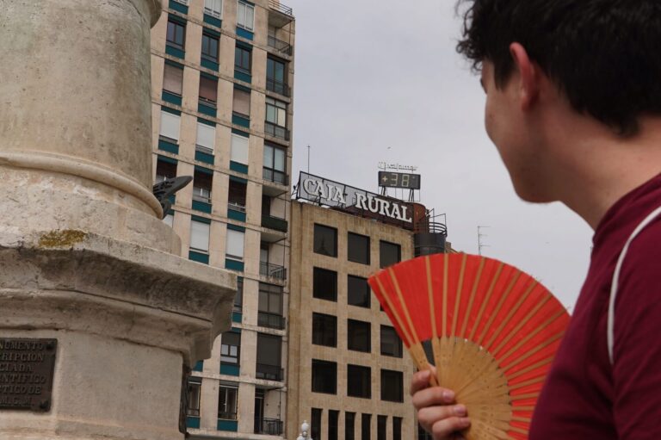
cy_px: 220
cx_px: 330
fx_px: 826
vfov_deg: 29.8
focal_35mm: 45
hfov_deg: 43.6
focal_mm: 30
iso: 250
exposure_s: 1/400
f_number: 11
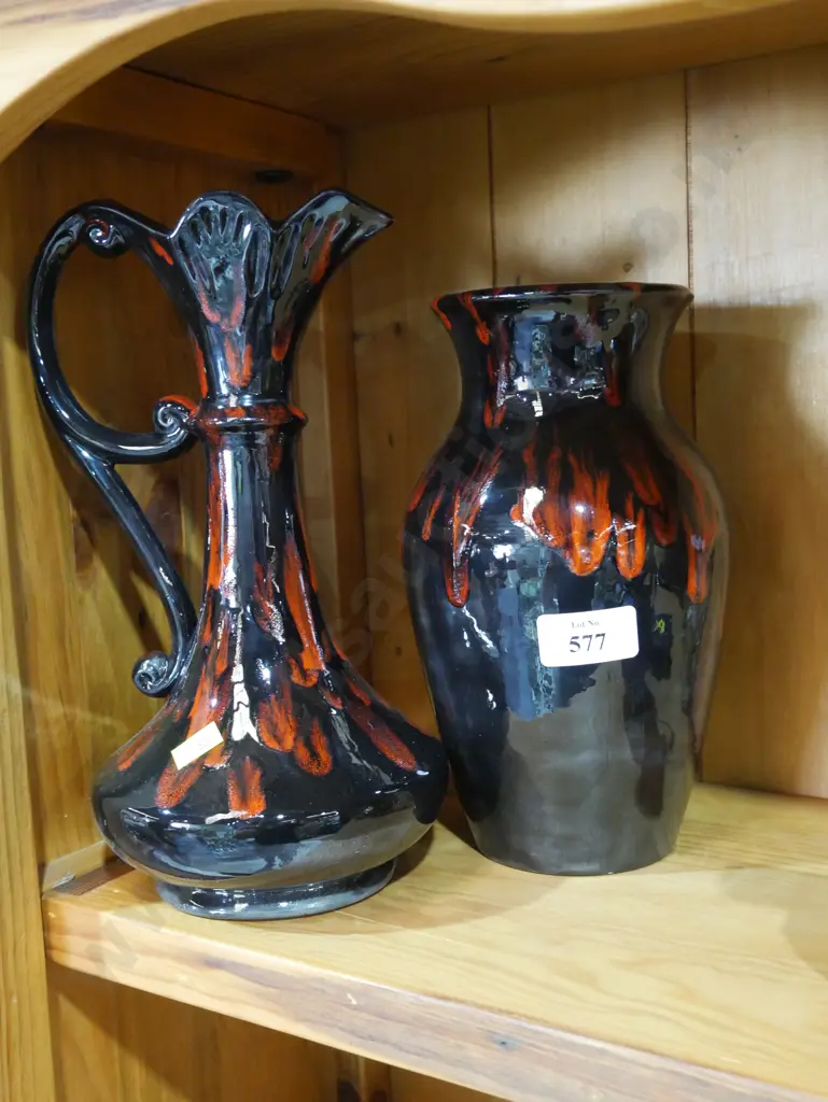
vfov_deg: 46.8
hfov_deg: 36.0
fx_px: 1275
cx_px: 414
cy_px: 551
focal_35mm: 40
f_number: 4.4
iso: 3200
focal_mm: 20
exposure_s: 1/60
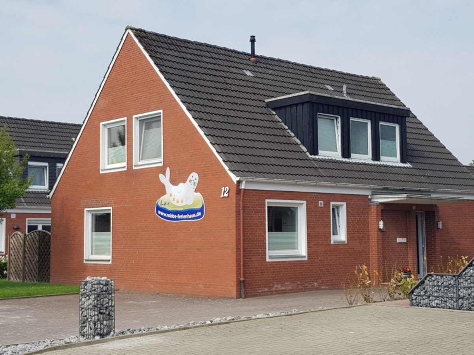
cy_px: 178
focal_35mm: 26
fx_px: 356
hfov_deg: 67.3
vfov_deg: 53.1
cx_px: 237
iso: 40
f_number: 1.7
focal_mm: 4.2
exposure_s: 1/1856
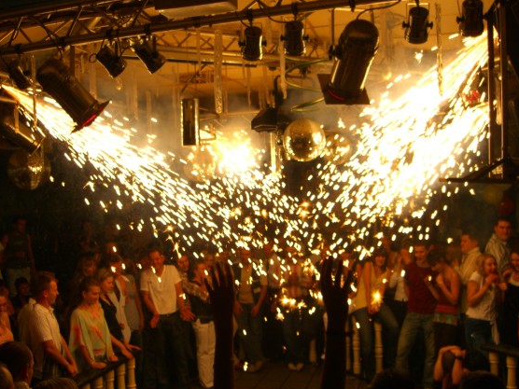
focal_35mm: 41
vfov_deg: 35.1
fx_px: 615
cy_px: 209
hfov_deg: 45.8
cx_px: 248
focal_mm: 7.9
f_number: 2.8
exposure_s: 1/100
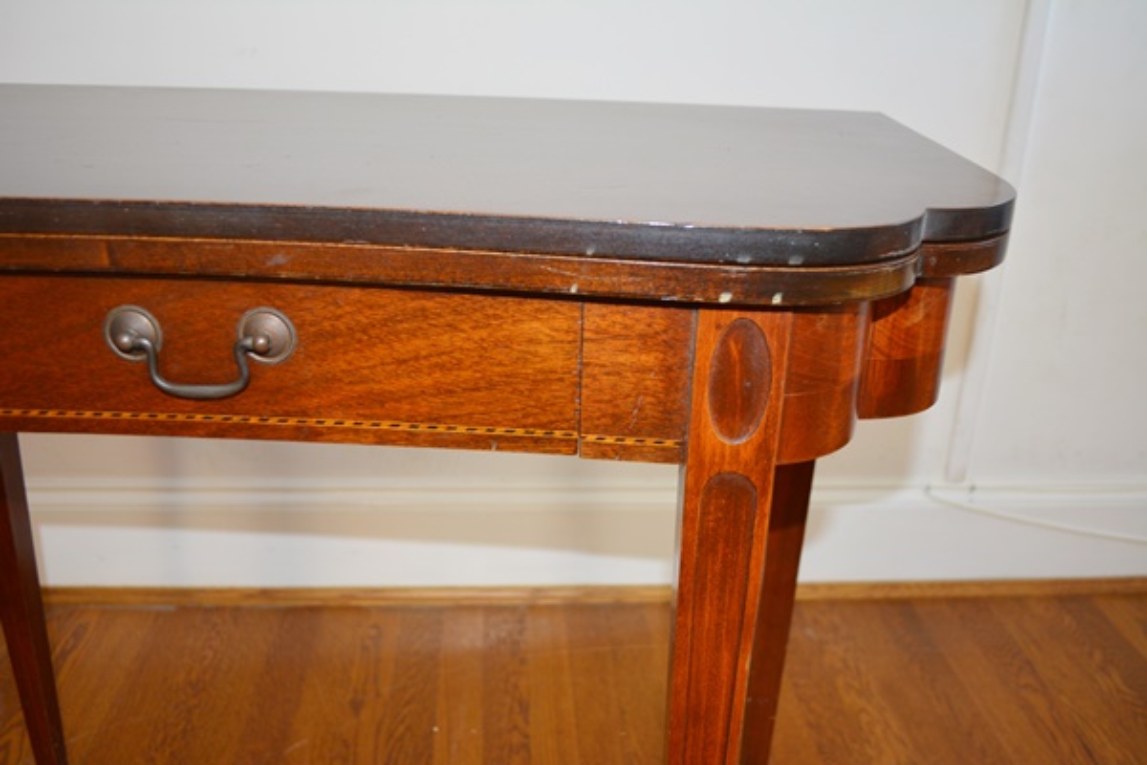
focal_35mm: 33
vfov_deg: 40.0
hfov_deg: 57.2
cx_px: 574
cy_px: 382
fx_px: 1051
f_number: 3.8
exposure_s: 1/60
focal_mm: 22
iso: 400
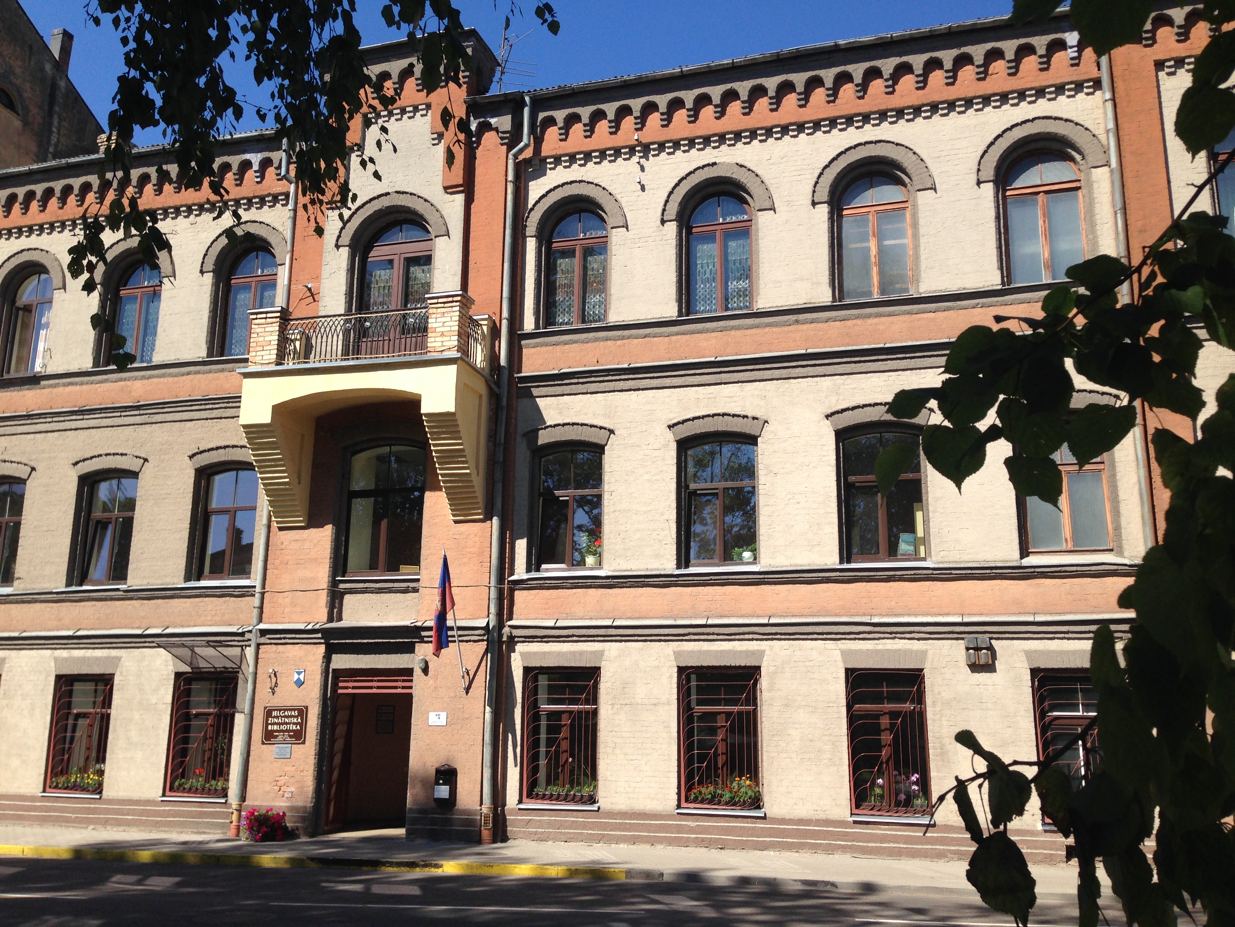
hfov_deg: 55.4
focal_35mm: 33
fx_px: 1177
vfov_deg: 42.9
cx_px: 618
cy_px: 464
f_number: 2.4
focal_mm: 4.12
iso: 50
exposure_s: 1/1355
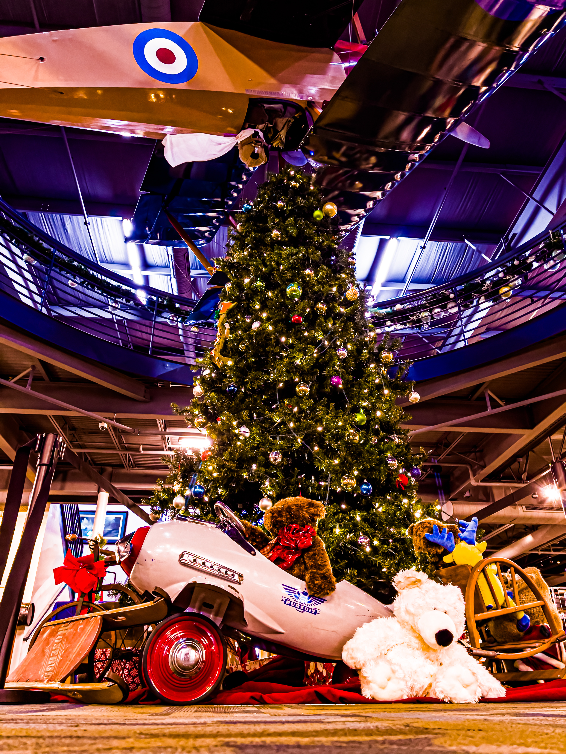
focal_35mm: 26
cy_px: 377
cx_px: 283
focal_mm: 5.1
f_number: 1.6
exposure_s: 1/30
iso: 500
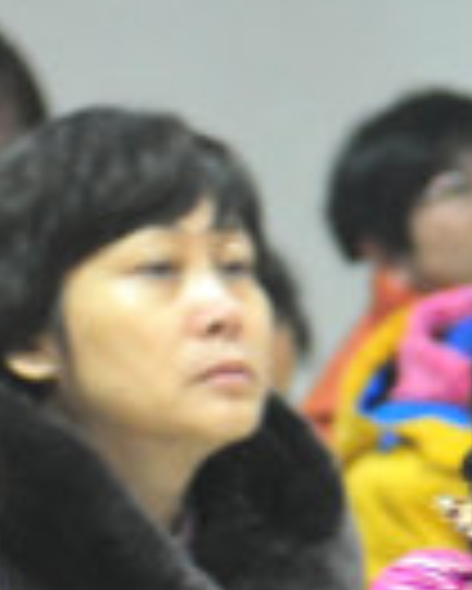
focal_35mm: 459
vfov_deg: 4.2
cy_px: 592
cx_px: 715
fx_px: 8006
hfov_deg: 3.4
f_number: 2.8
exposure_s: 1/30
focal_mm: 62
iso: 500
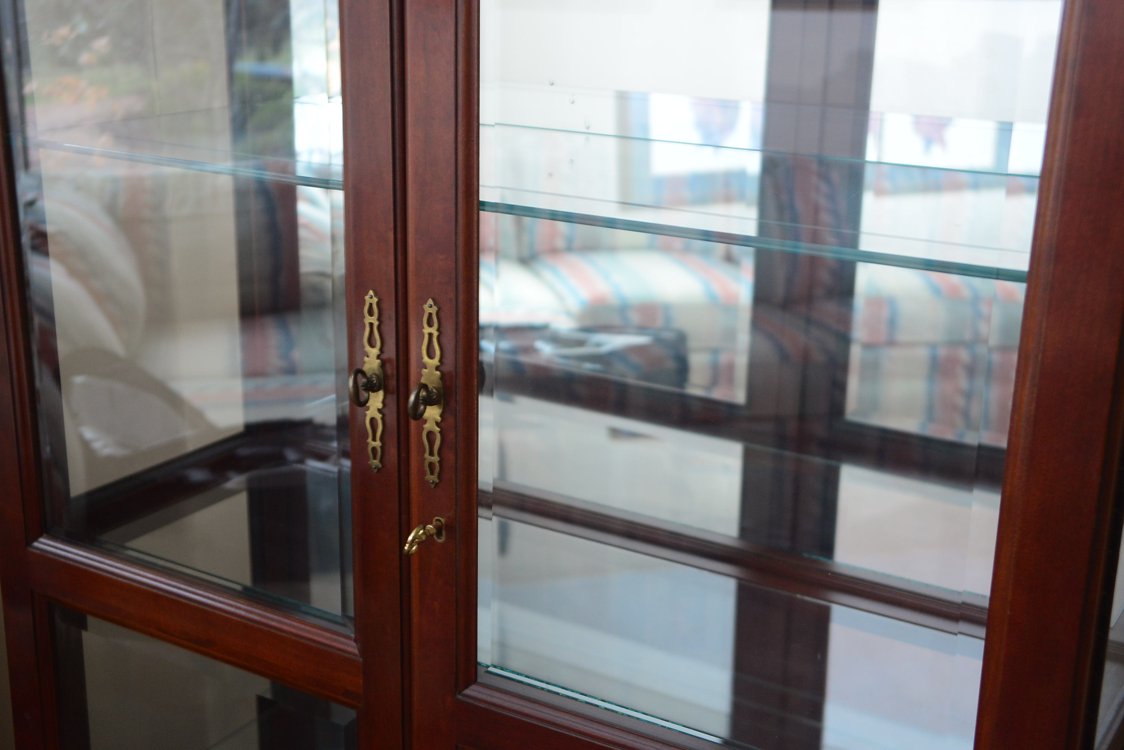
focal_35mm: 50
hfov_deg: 39.6
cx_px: 562
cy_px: 375
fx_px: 1562
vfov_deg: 27.0
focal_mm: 50
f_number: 4.8
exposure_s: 1/60
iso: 2000
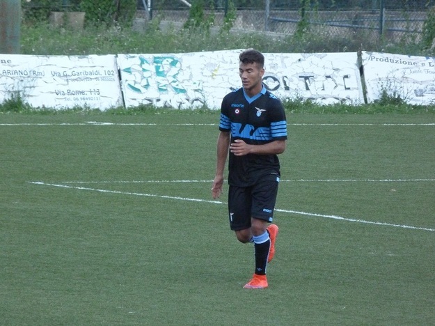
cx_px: 218
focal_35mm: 640
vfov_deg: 2.3
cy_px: 163
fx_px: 8038
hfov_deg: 3.1
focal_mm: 108
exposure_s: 1/500
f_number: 5.2
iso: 800
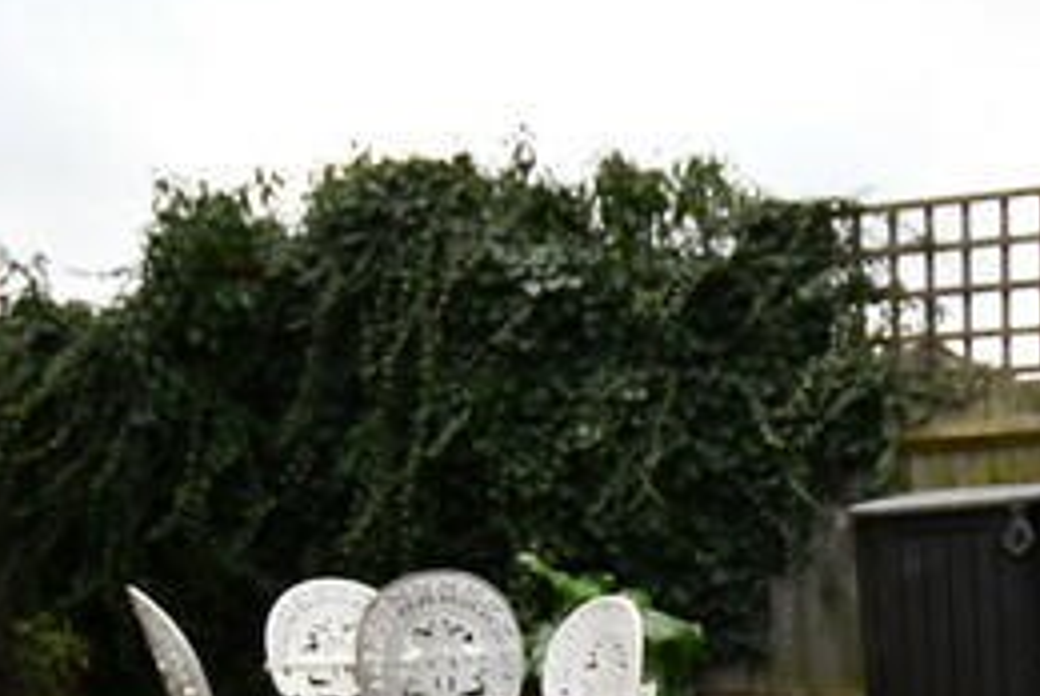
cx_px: 984
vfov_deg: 19.6
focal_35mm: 59
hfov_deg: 31.9
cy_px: 1082
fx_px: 1706
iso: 200
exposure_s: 1/125
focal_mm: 10
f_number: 5.6
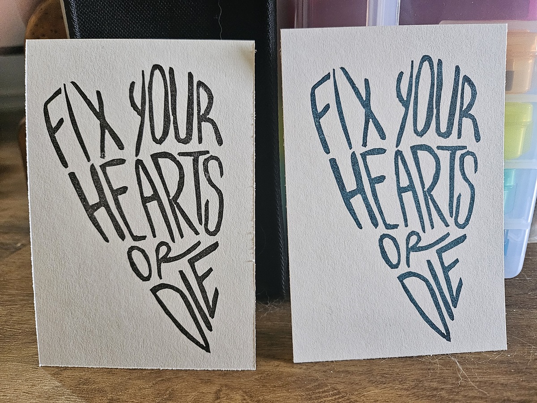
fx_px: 372
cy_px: 202
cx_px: 268
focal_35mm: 24
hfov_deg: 71.6
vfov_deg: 56.8
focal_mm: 5
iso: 800
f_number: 1.8
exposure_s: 1/120
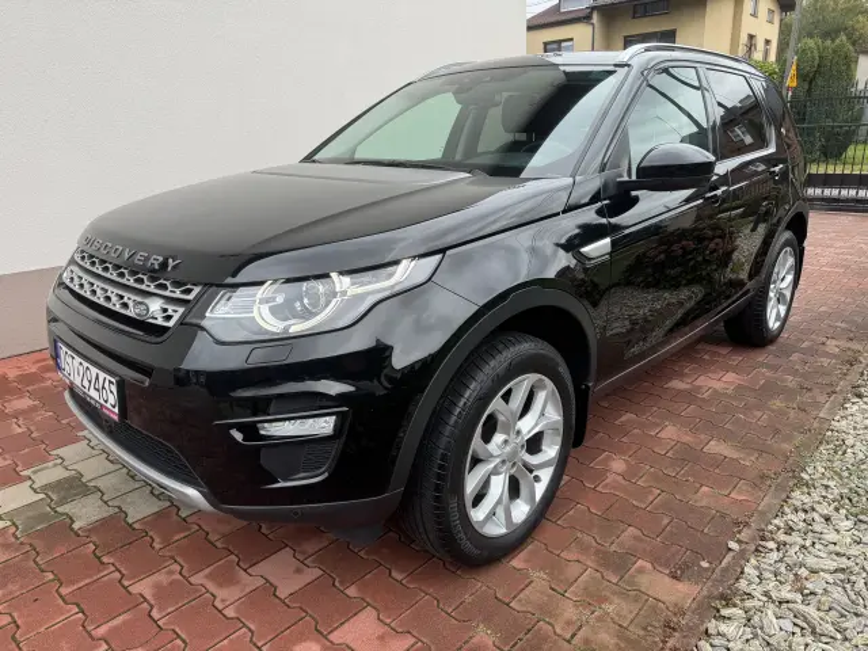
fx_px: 602
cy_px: 326
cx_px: 434
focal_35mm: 24
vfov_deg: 56.8
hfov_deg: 71.6
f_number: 1.78
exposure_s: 1/305
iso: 80
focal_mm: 6.76
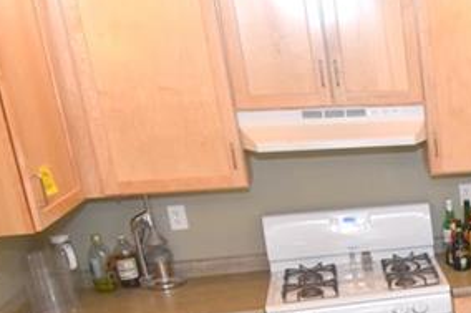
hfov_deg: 29.2
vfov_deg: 24.0
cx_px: 625
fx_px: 706
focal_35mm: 54
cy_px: 306
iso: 800
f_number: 5.6
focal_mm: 10
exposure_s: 1/125
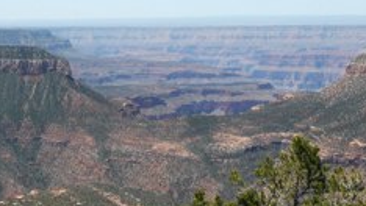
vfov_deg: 12.9
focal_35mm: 94
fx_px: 914
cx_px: 150
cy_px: 82
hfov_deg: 22.6
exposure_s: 1/500
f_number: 11
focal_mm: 27
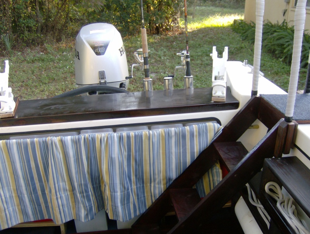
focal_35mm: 36
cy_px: 117
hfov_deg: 51.3
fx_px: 323
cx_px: 155
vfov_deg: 39.7
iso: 106
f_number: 2.8
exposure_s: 1/64
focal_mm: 6
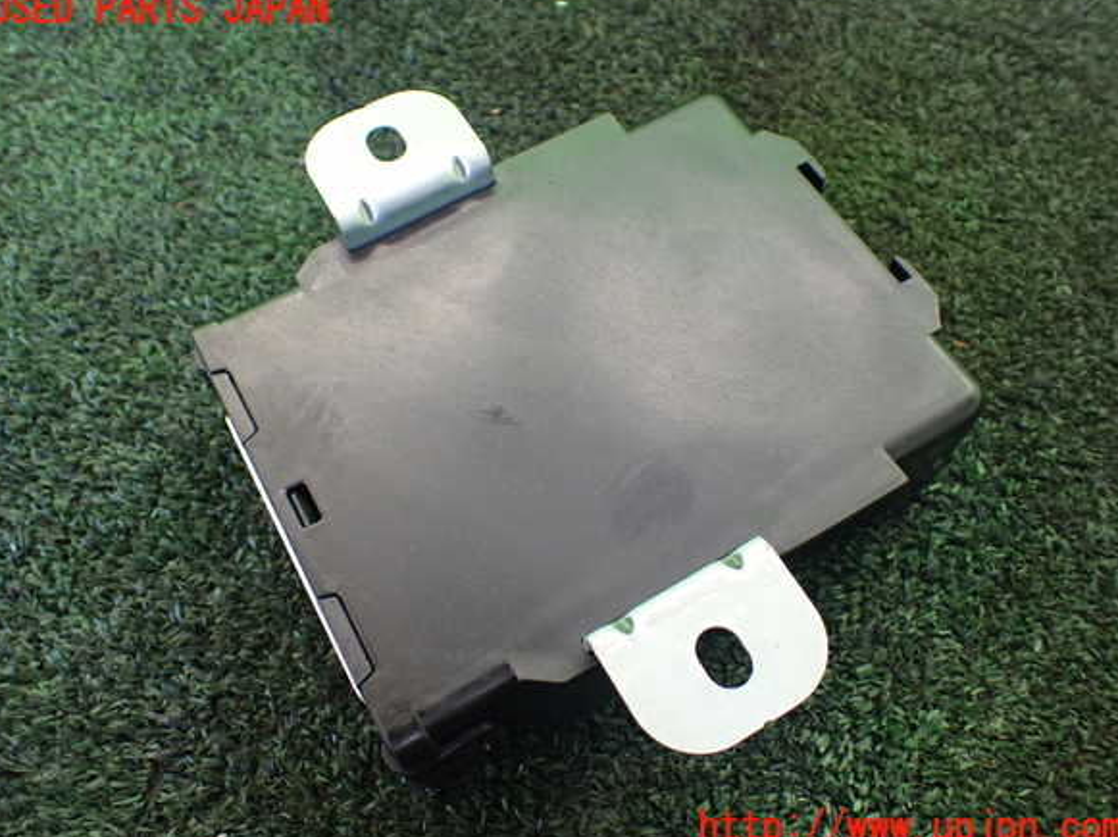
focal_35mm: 31
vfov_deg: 45.4
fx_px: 1001
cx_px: 556
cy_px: 419
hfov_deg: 58.4
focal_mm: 5.4
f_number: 2.3
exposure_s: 1/125
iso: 320
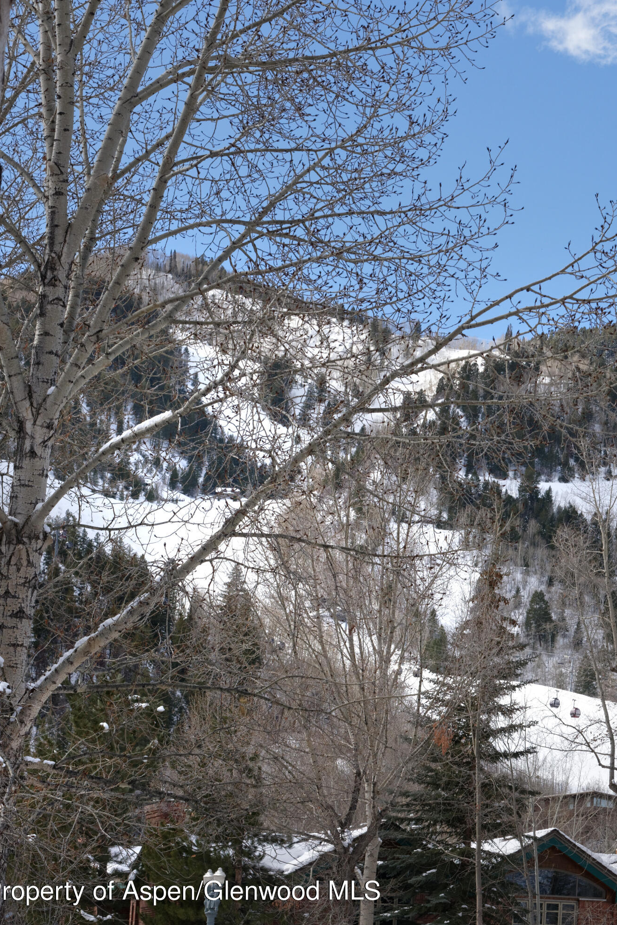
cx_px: 598
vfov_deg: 21.7
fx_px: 2416
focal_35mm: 94
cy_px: 458
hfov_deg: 14.4
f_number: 8
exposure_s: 1/320
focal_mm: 62
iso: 100
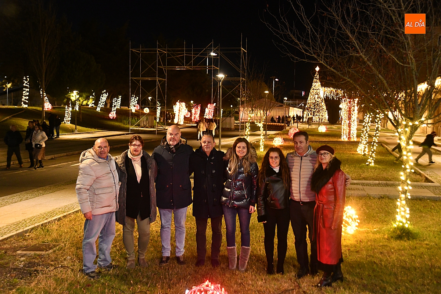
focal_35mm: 40
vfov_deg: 33.4
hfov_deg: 48.5
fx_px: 490
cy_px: 147
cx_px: 220
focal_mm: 40
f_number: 4.5
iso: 4000
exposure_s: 1/40
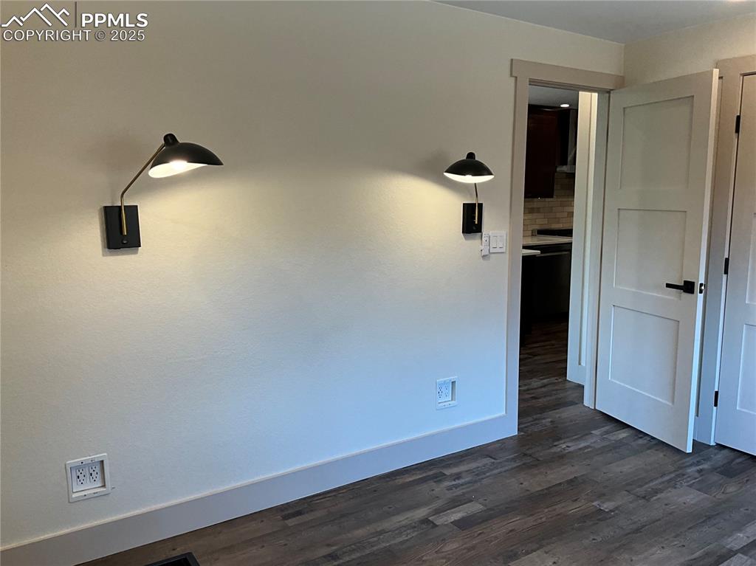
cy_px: 283
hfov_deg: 61.7
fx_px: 633
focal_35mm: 29
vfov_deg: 48.2
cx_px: 378
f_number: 1.8
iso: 64
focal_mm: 3
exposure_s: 1/120
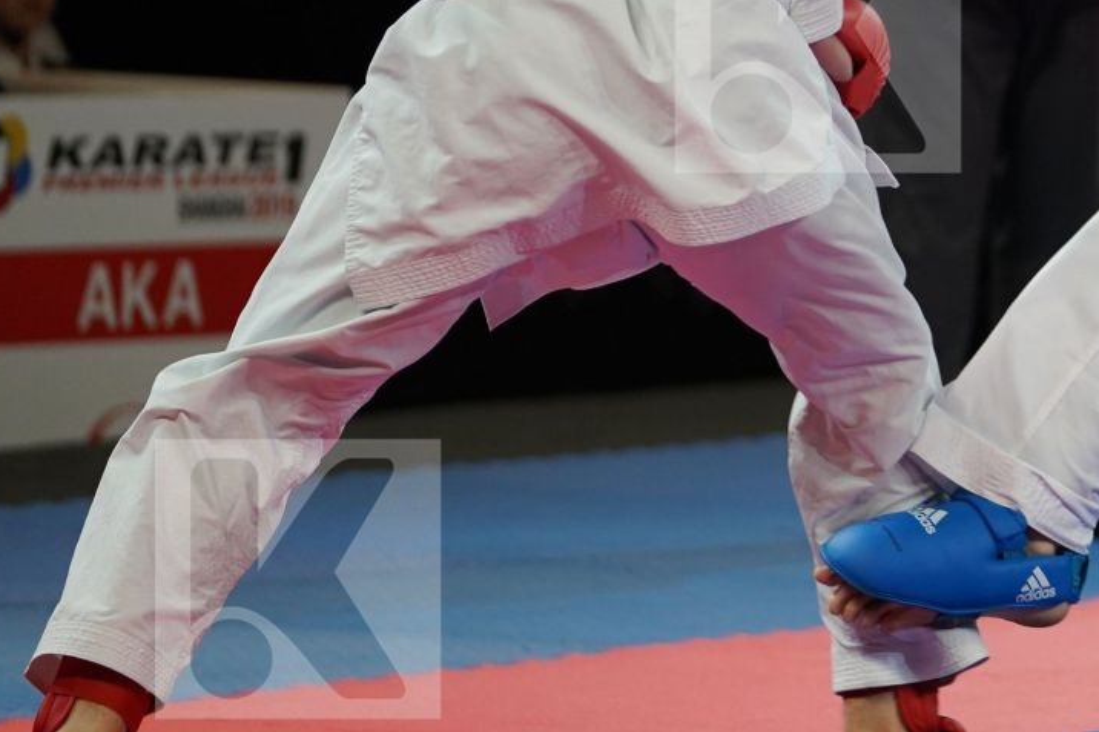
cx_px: 1338
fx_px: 10895
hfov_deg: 5.7
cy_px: 34
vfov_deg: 3.8
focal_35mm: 357
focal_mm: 142
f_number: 2.8
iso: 1600
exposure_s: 1/1000
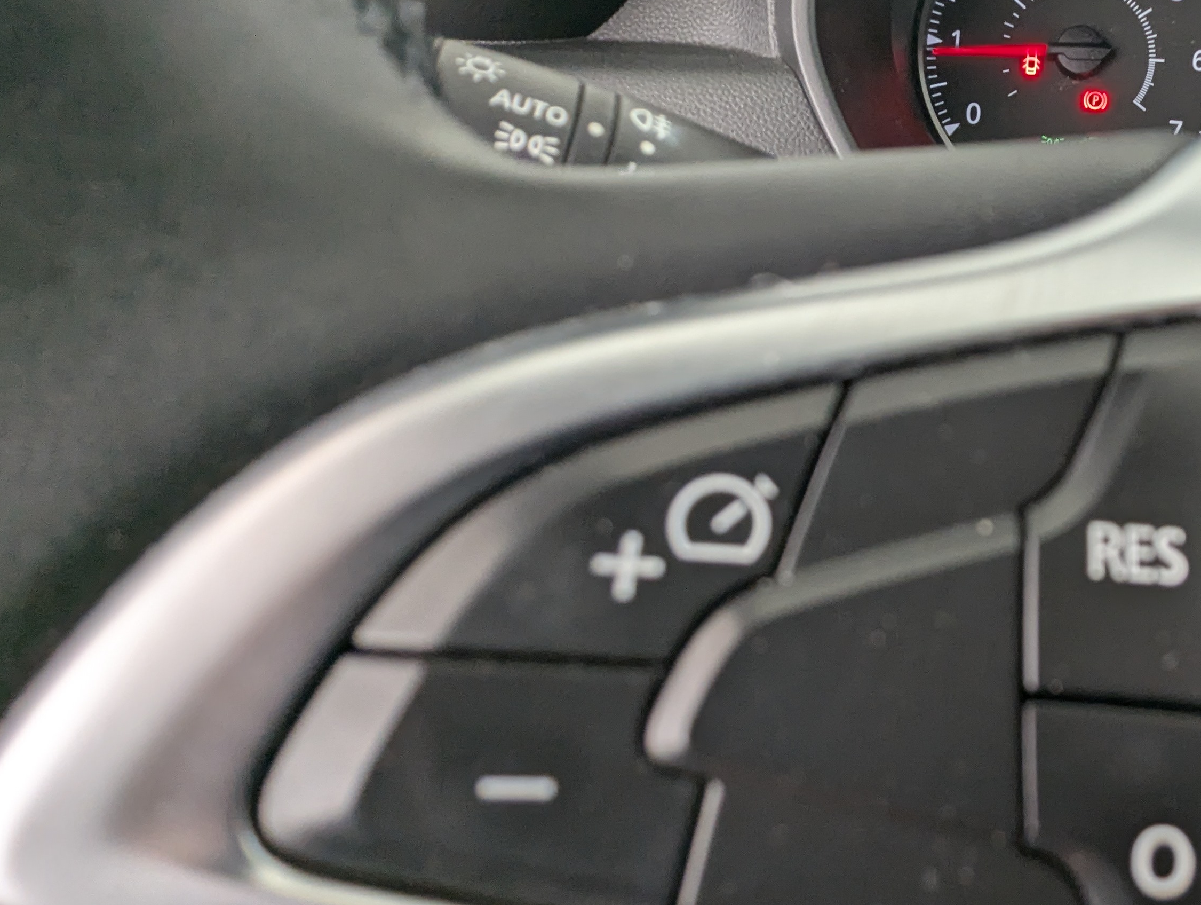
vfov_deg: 48.3
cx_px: 1017
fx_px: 1008
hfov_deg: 55.6
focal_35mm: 29
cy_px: 432
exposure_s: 1/63.3
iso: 110
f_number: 2.2
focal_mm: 2.35
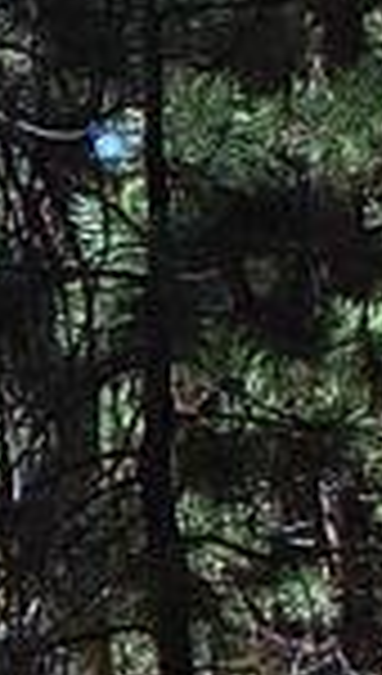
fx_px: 5372
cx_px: -1065
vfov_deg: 7.1
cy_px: 817
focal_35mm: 300
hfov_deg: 3.9
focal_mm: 28
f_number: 5.6
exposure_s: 1/125
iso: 100
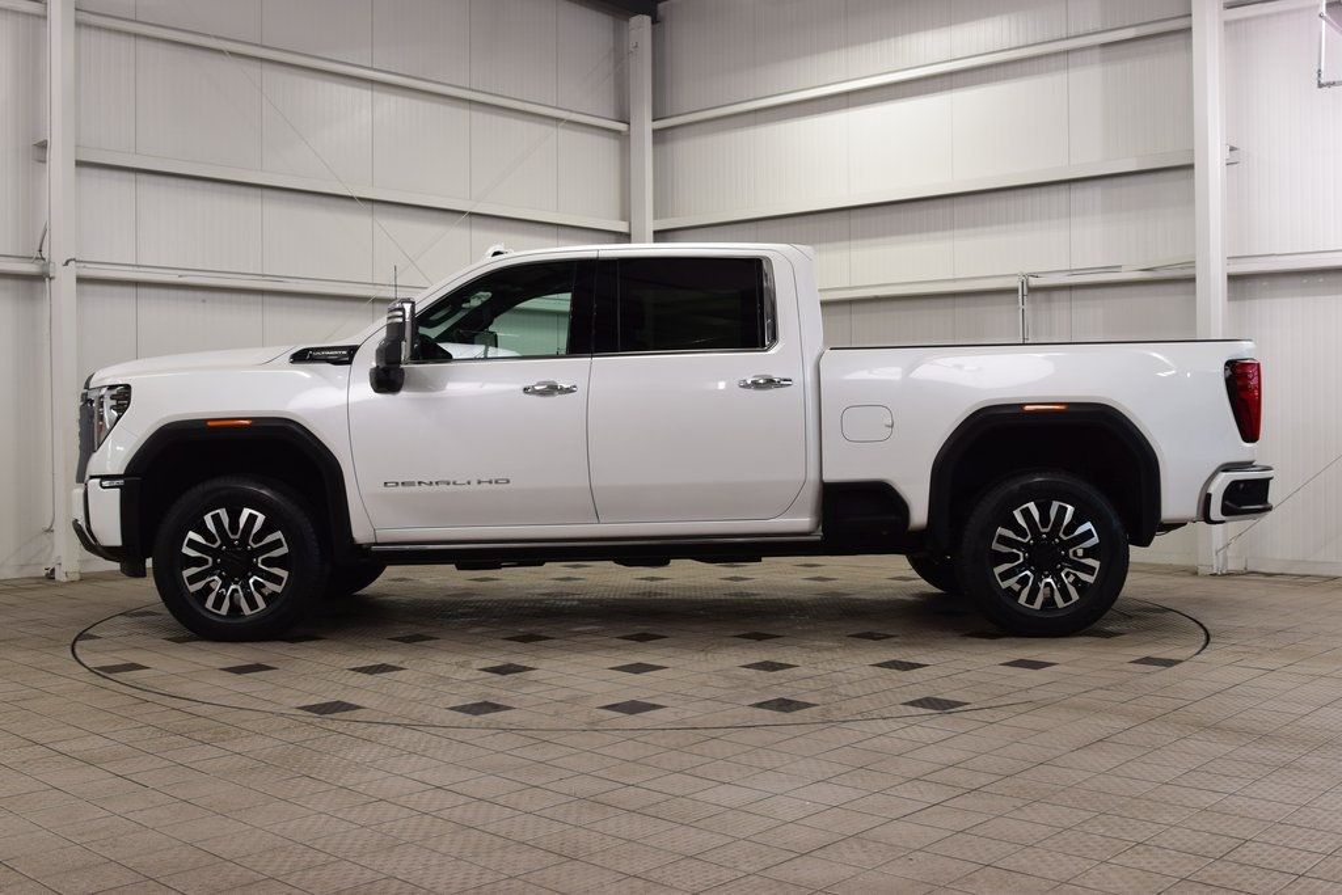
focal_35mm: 36
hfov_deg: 53.1
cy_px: 448
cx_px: 671
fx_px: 1342
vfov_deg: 36.9
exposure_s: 1/30
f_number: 7.1
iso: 400
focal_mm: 24
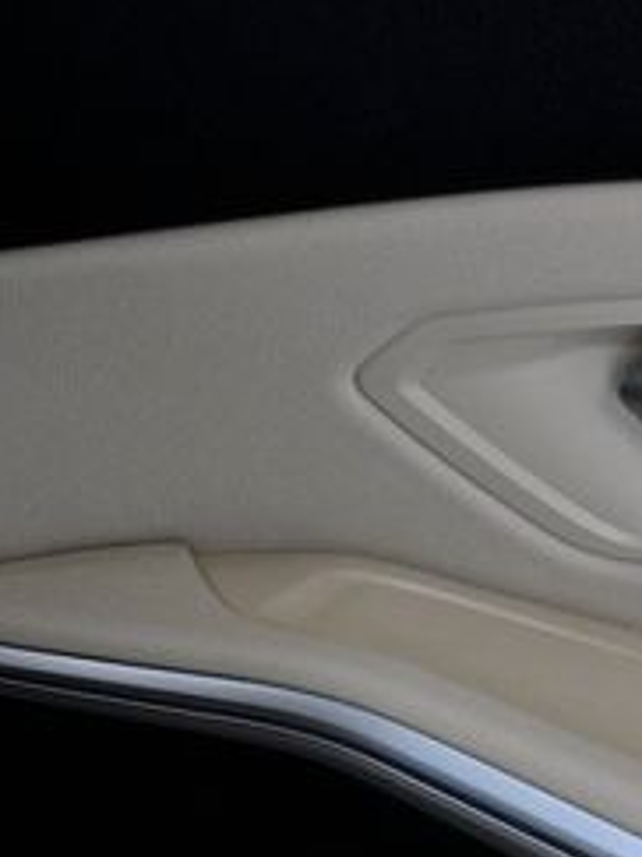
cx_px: 984
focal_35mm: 213
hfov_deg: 6.9
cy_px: 749
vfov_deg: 9.3
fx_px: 5272
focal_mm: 56
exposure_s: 1/800
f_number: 7.1
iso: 2500
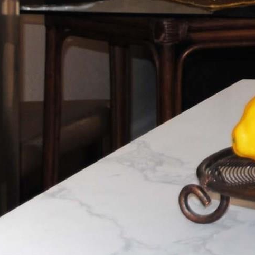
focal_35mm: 252
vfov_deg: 6.8
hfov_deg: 6.3
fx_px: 2098
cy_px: -176
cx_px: 789
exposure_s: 1/60
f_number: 4.5
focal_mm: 31
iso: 100
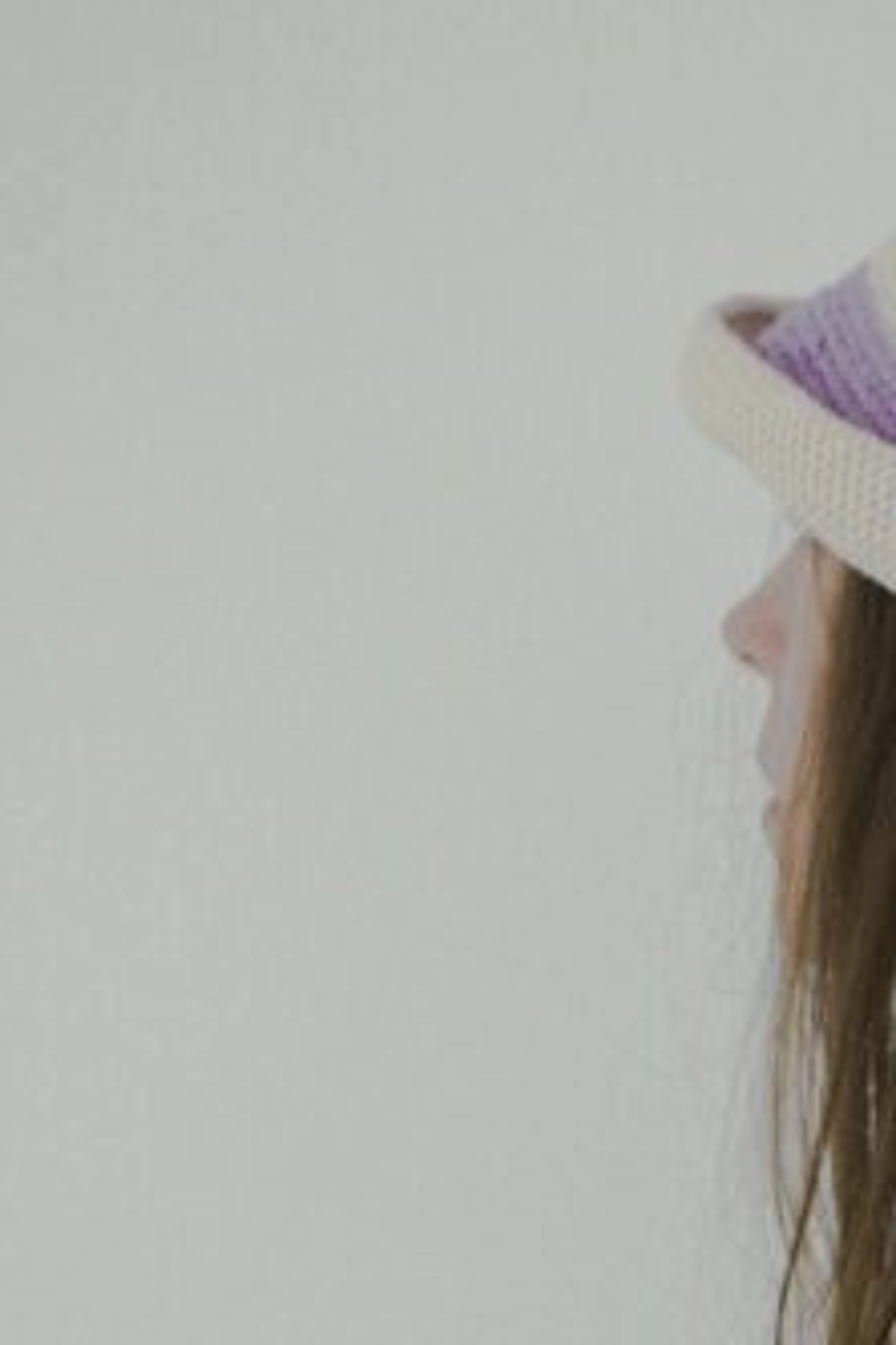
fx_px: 5450
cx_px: 1074
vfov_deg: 14.0
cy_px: 965
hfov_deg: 9.3
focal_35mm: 146
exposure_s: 1/80
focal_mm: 36
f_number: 5
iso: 100
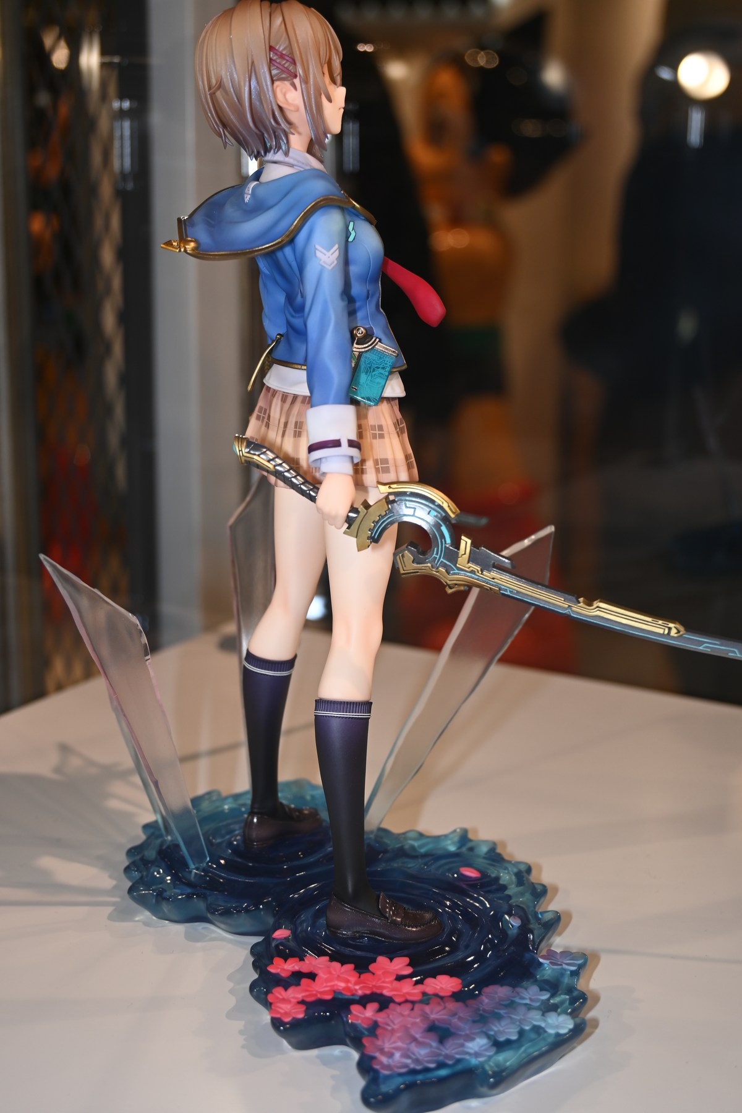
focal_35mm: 54
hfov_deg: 25.1
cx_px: 371
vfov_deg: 36.9
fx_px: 1669
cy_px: 556
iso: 100
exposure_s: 1/100
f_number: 5.3
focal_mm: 36
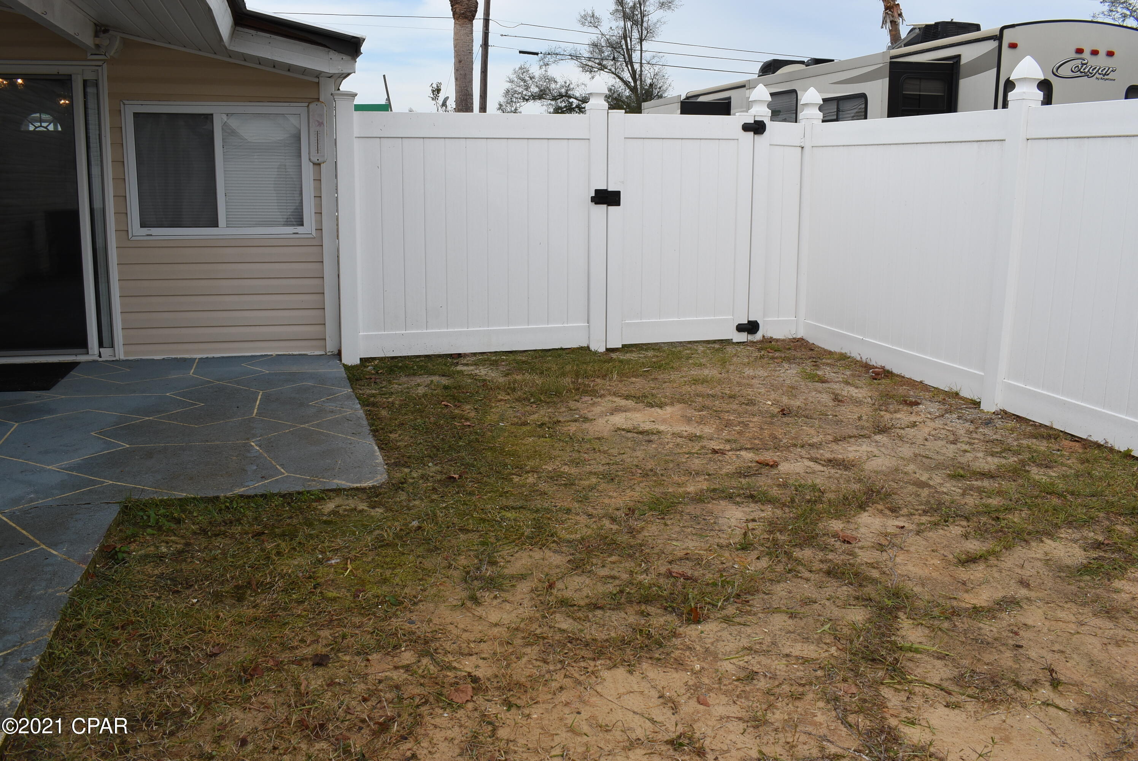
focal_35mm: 30
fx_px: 949
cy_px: 380
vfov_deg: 43.7
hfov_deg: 61.9
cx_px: 569
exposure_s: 1/200
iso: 200
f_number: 11
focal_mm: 20
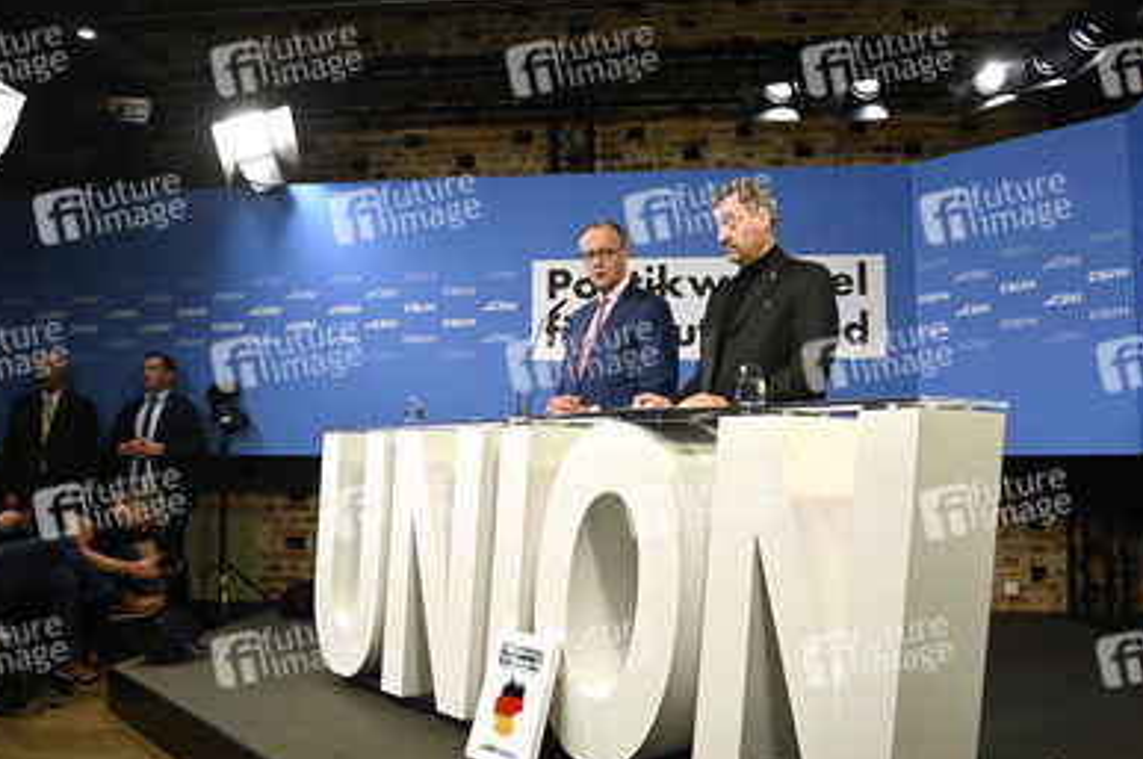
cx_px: 622
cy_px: 431
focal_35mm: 28
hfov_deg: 65.4
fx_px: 888
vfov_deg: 46.2
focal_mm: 24
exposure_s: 1/320
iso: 6400
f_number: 6.3
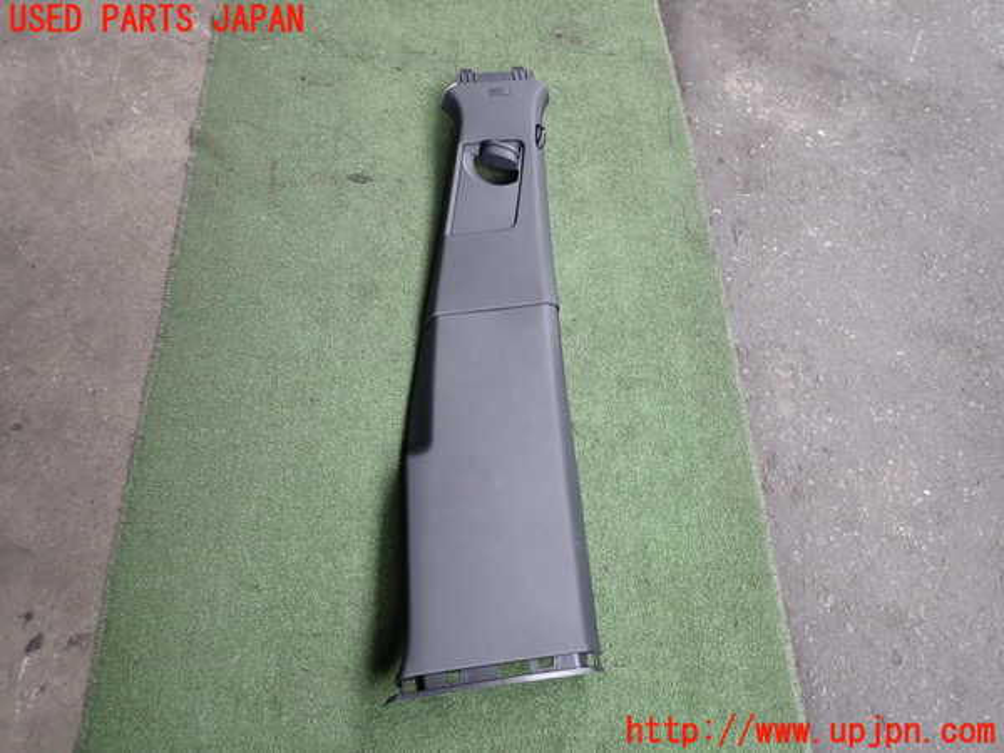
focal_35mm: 25
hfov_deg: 69.4
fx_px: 725
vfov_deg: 54.9
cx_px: 502
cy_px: 376
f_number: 2
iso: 100
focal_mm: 4.5
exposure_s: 1/160
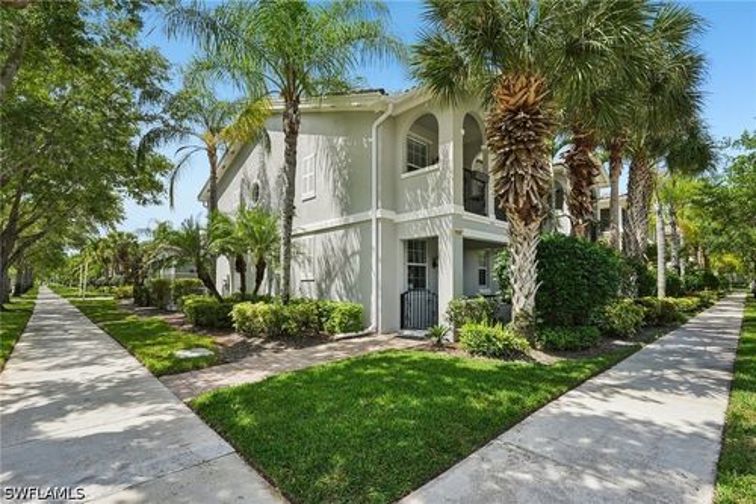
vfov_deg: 70.4
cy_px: 252
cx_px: 378
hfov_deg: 93.3
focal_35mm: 17
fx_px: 357
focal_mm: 17
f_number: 8
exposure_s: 1/640
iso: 400
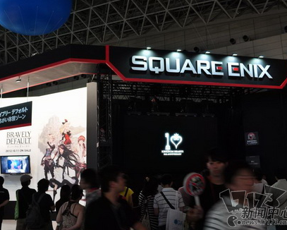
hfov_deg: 47.9
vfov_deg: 39.2
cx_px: 133
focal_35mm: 38
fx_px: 323
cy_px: 116
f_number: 6.3
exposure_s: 1/15
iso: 450
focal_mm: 22
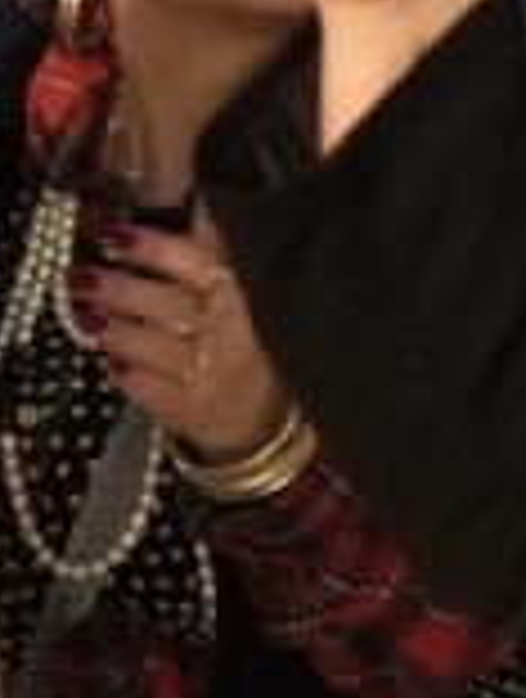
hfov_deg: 4.2
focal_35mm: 350
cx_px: 935
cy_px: -748
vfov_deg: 5.5
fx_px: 7062
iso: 8000
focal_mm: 35
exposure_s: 1/160
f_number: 2
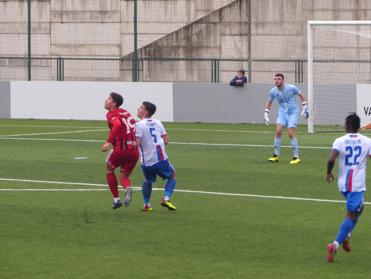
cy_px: 140
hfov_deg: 7.4
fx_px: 2872
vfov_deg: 5.5
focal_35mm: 268
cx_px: 186
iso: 500
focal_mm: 48.3
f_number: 2.8
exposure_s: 1/500
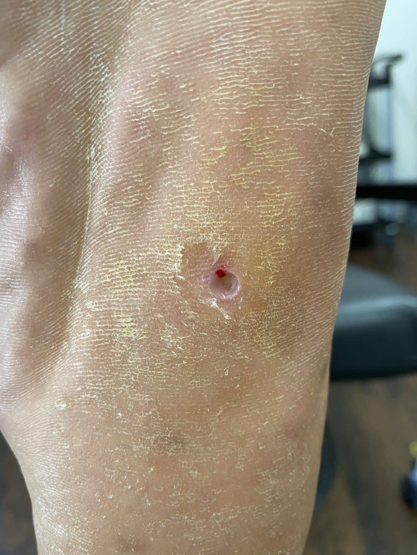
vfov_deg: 67.3
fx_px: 418
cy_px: 278
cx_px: 208
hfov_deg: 53.1
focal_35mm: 26
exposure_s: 1/60
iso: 250
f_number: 1.8
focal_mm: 4.25
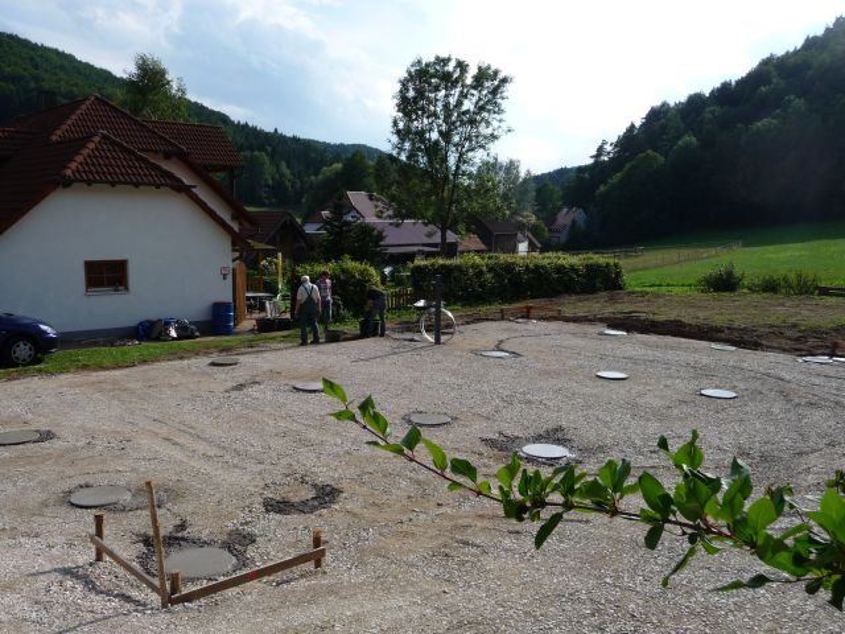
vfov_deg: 44.2
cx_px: 422
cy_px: 317
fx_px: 781
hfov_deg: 56.8
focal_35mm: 32
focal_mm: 5.3
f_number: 3.5
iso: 100
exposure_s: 1/1000
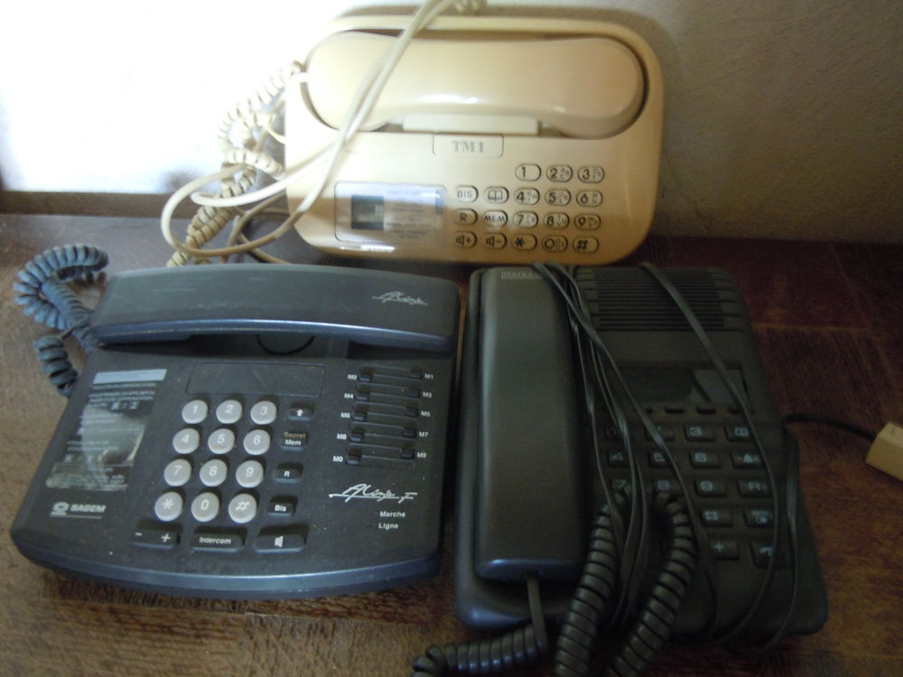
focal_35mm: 30
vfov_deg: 46.8
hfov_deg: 60.0
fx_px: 783
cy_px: 338
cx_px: 452
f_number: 3.5
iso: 400
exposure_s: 1/3
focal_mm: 5.4
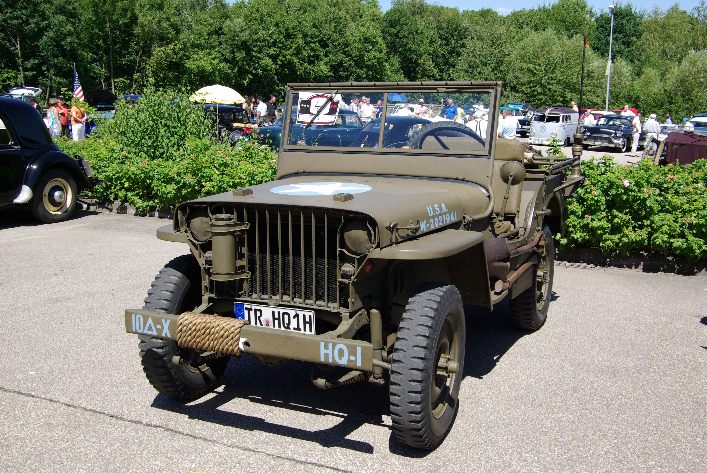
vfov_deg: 34.3
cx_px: 354
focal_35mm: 39
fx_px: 767
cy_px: 236
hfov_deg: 49.5
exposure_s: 1/250
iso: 280
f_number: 13
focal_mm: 26
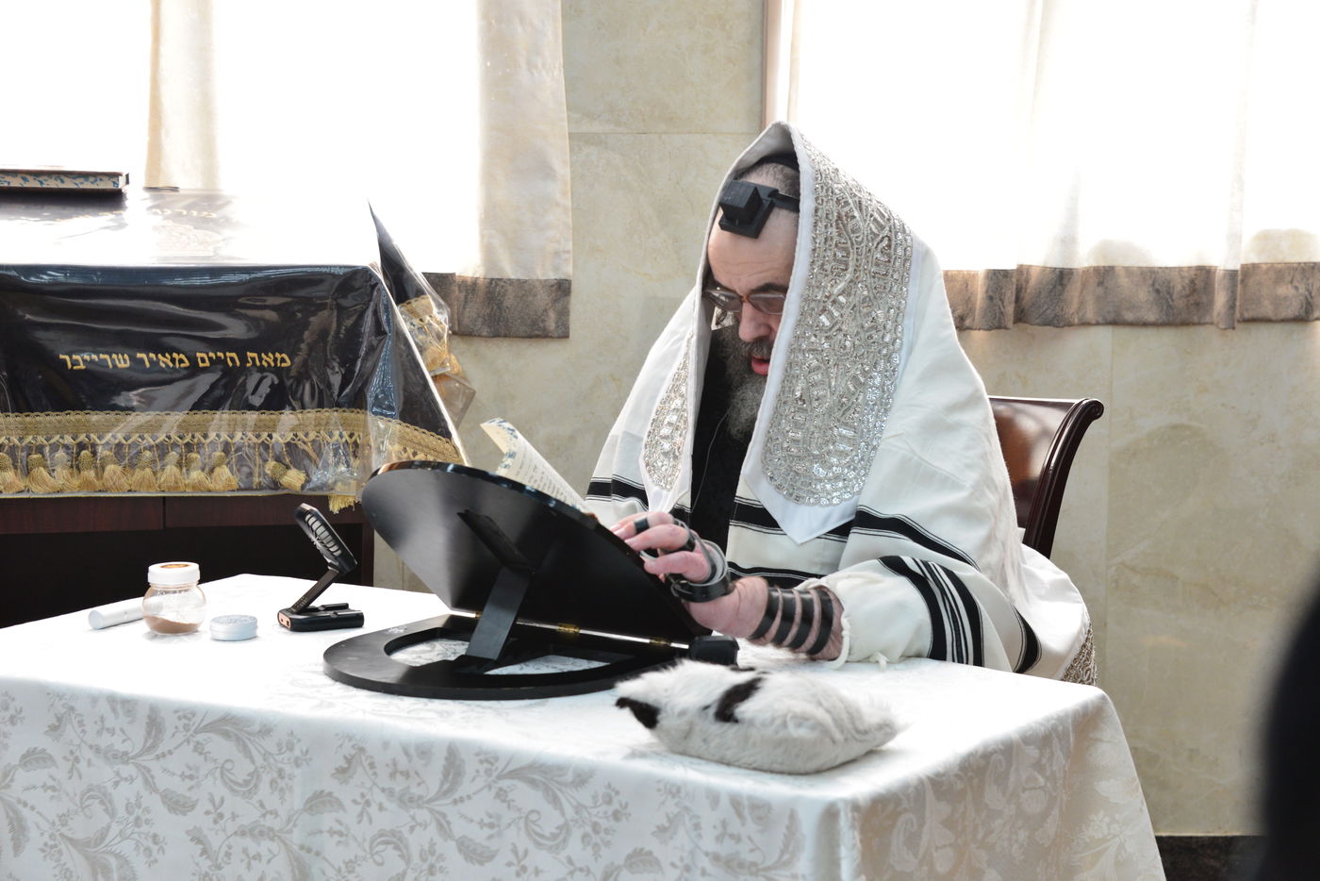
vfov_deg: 17.5
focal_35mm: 78
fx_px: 2860
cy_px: 440
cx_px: 660
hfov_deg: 26.0
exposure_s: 1/160
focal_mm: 78
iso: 2000
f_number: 6.3
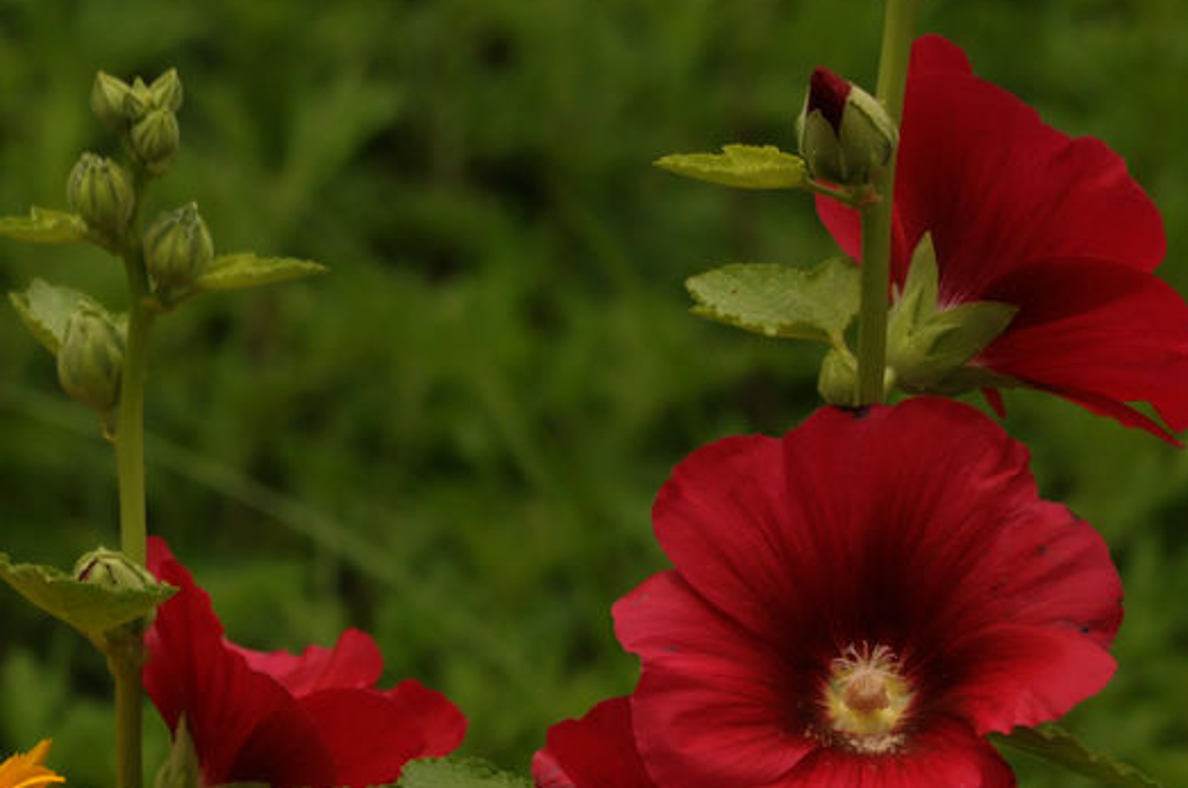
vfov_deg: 2.2
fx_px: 20428
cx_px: 452
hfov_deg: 3.3
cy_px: 587
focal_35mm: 620
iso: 800
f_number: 11
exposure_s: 1/1000
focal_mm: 270
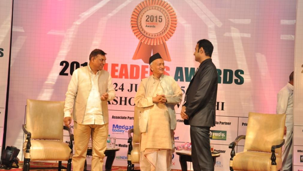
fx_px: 410
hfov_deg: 40.6
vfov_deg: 23.5
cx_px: 153
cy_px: 97
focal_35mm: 51
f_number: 5
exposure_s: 1/125
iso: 1250
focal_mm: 32
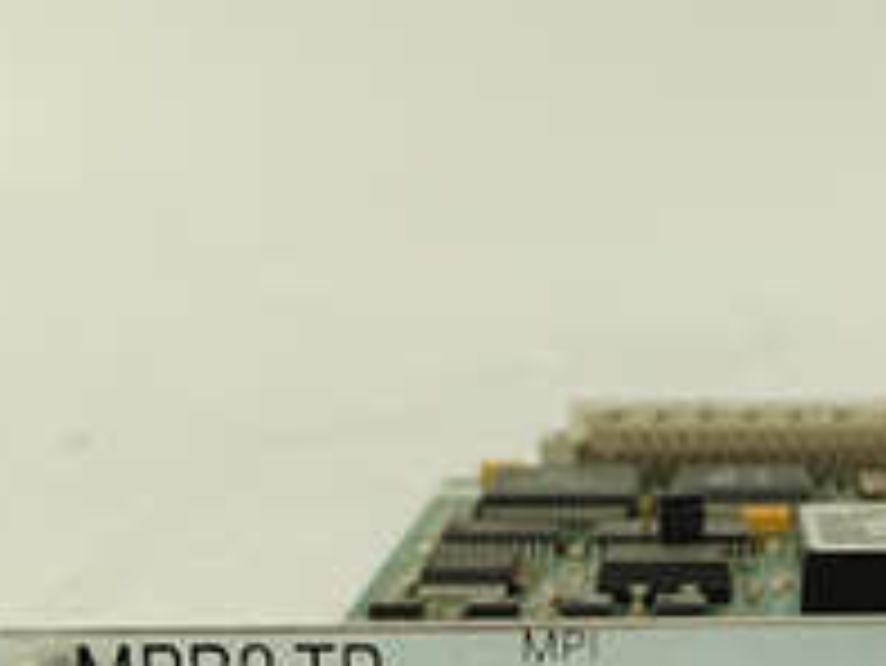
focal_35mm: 70
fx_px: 1793
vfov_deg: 20.9
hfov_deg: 26.7
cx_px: 819
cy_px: 464
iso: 1338
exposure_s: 1/50
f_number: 1.9
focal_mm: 5.52
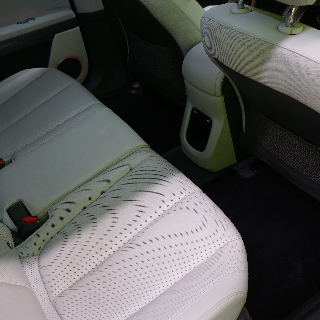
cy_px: 160
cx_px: 137
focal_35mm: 37
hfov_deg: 44.8
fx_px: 387
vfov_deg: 44.9
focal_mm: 29
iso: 1000
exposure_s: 1/25
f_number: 5
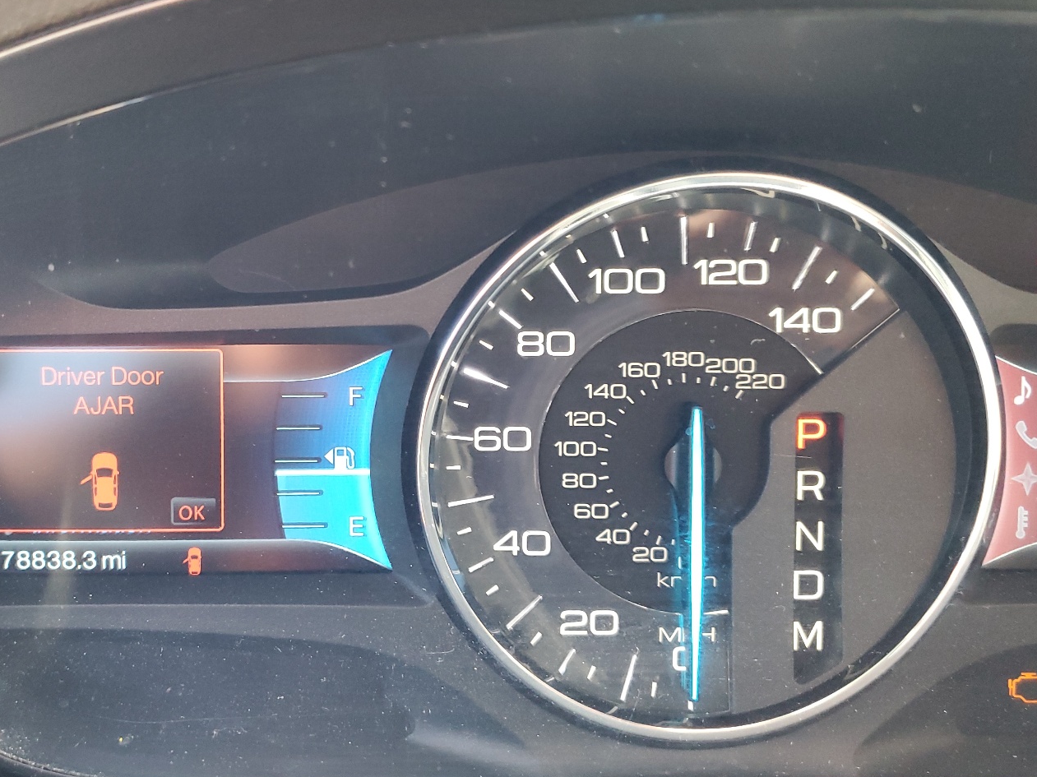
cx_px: 433
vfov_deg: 42.8
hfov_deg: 55.1
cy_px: 318
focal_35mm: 33
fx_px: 988
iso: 216
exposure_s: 1/60.2
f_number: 1.5
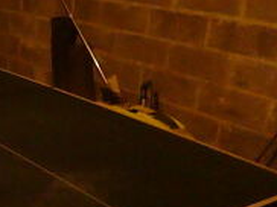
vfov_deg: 22.1
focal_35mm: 66
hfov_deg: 27.4
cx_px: -14
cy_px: 139
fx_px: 527
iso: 1600
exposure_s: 1/8
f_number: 3.9
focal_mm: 4.5
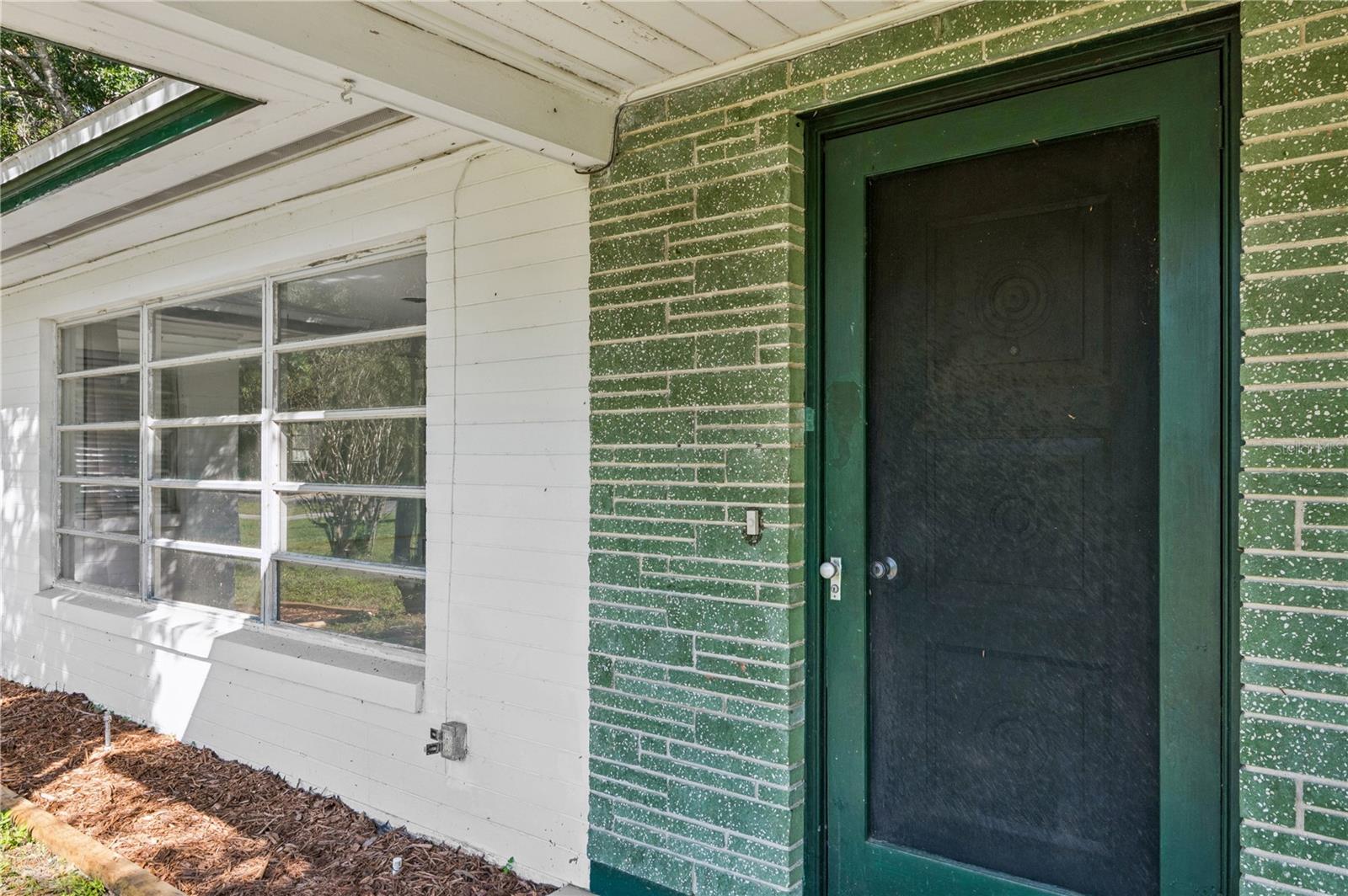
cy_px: 448
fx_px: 935
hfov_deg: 71.6
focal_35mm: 25
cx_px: 674
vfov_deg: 51.2
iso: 200
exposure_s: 1/60
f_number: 11
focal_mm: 17
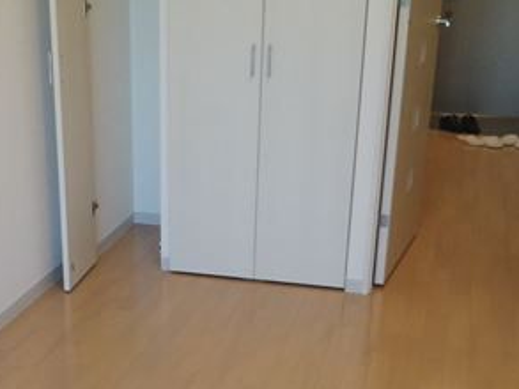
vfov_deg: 24.5
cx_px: 101
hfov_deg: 31.8
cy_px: 309
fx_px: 885
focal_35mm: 59
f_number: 2.4
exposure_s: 1/50
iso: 79
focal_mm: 2.87
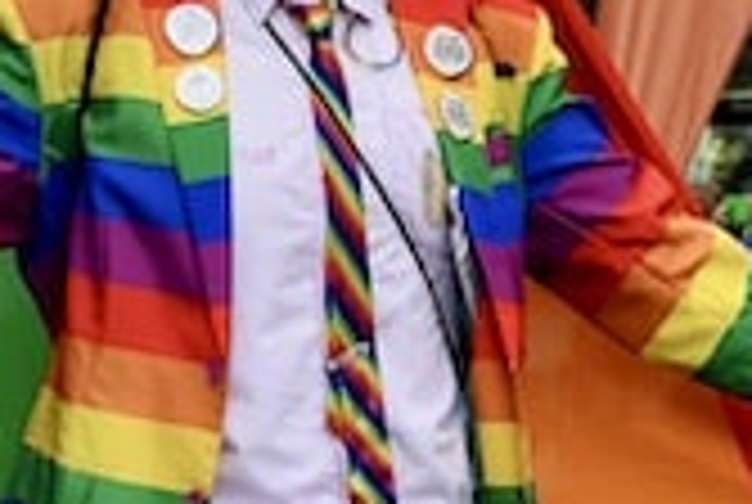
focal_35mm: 159
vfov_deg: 8.7
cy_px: 272
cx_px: 284
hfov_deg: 12.9
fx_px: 3327
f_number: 3.5
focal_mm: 26
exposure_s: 1/400
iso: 320
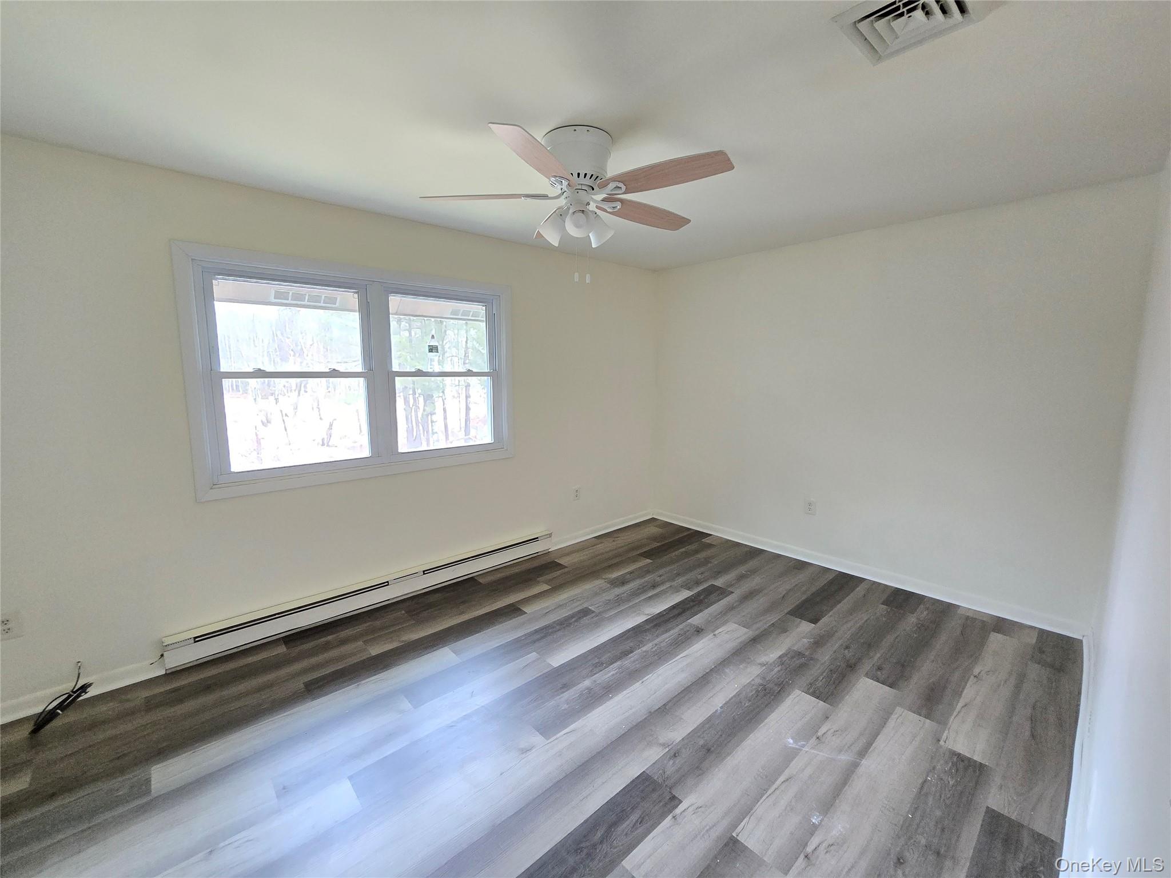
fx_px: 440
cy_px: 439
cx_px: 586
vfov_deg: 89.9
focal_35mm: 13
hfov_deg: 106.2
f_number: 2.2
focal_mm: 2.2
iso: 640
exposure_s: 1/60
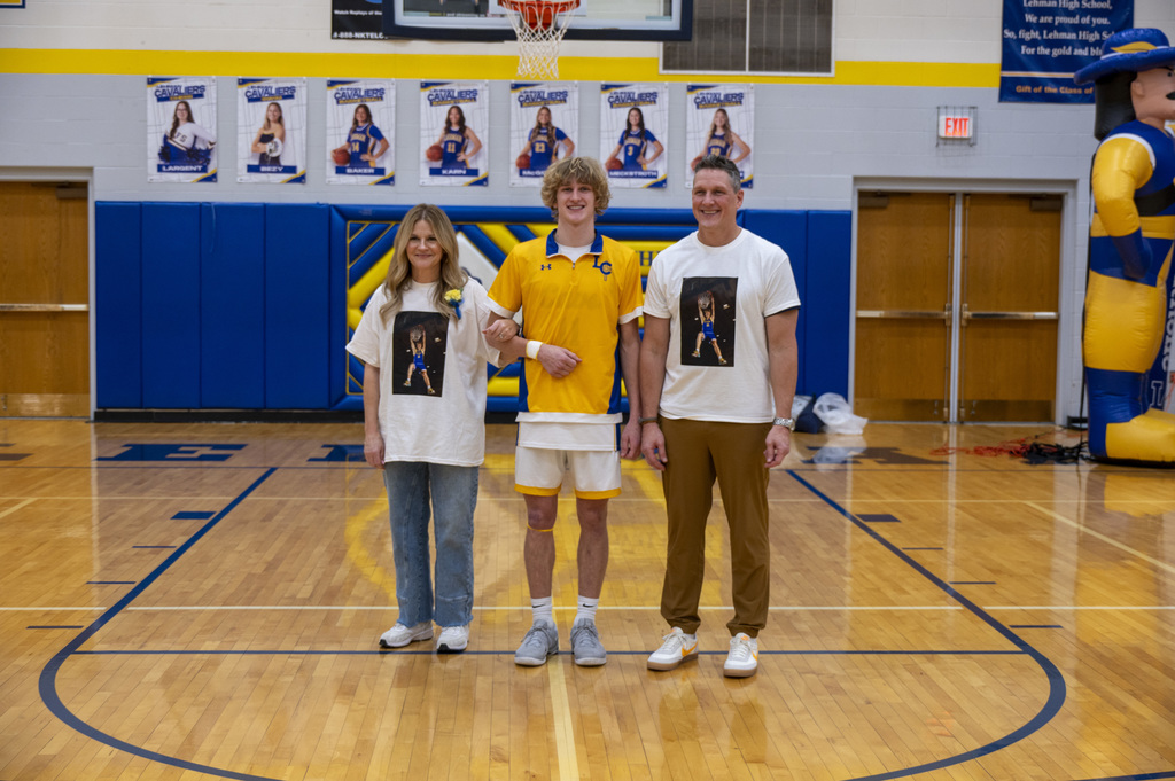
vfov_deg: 26.9
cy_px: 390
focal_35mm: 50
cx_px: 588
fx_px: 1631
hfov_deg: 39.6
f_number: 5.6
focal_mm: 50
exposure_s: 1/125
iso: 1400
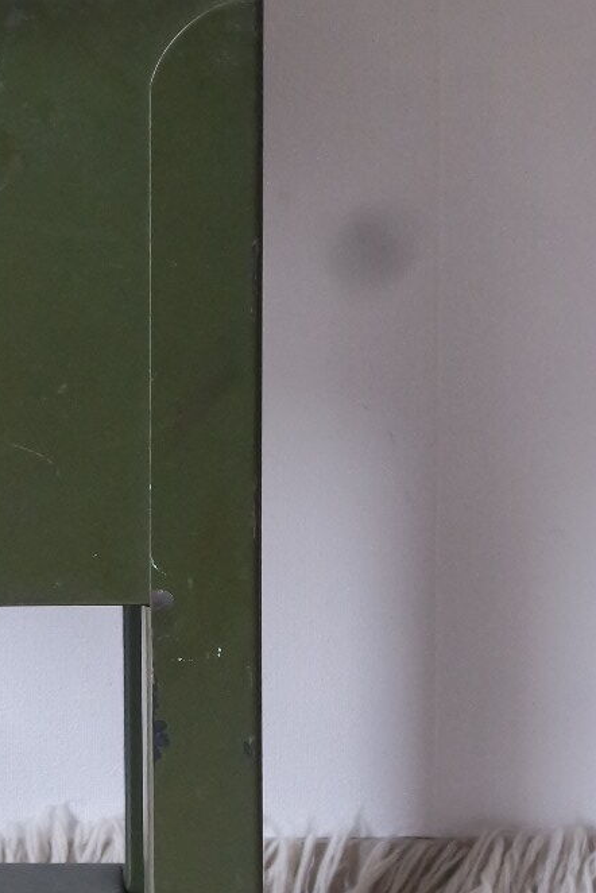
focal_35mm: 180
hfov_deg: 7.6
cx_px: -179
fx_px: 4465
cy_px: 538
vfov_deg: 11.4
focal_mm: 45
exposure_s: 1/60
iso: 1600
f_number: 6.3
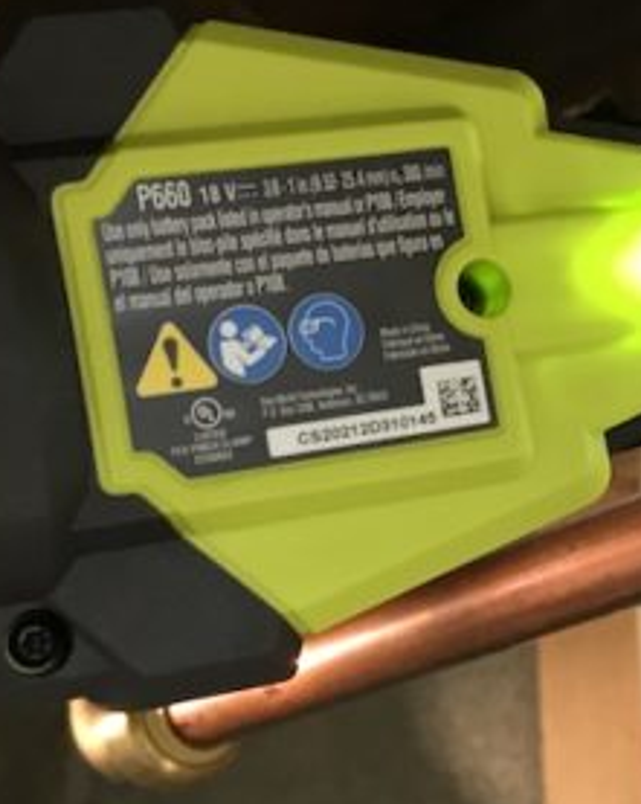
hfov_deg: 19.2
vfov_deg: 24.2
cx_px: 519
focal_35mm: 79
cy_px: 435
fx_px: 1877
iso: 100
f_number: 1.8
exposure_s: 1/9
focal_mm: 3.99
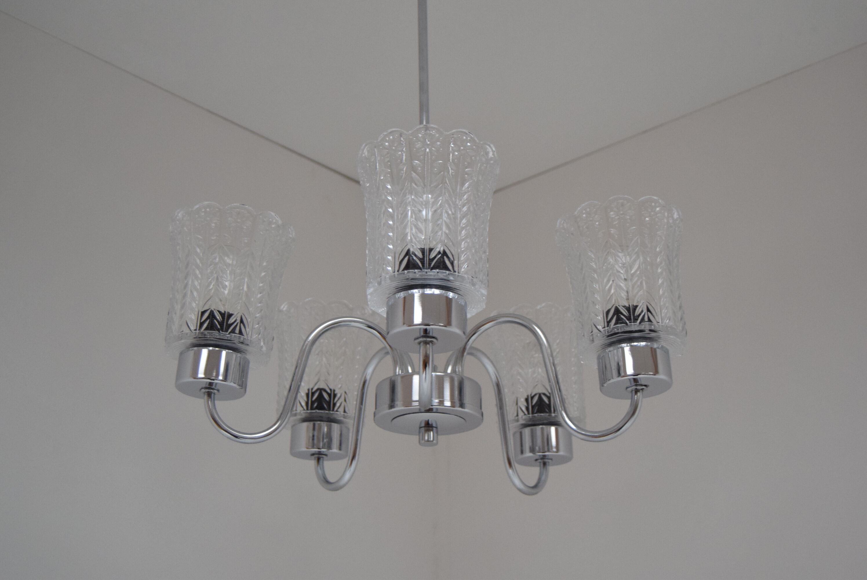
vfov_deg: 28.1
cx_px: 434
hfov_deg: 41.1
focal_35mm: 48
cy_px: 290
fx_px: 1157
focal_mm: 32
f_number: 4.5
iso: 1600
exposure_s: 1/80
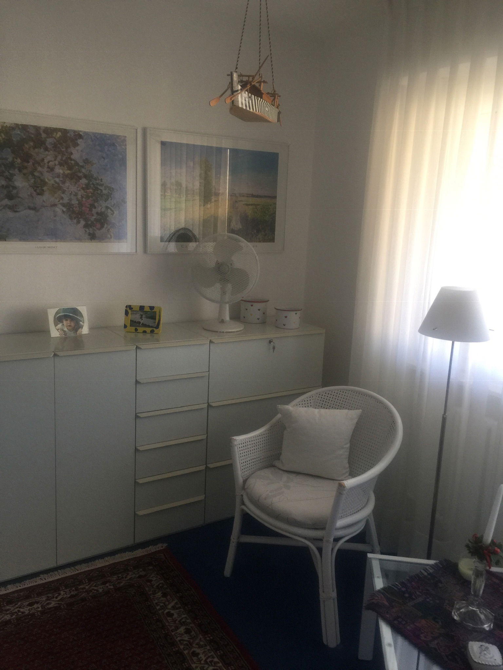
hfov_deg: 48.2
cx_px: 252
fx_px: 562
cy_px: 335
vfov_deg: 61.7
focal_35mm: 29
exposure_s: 1/33
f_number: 2.2
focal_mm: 4.15
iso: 50
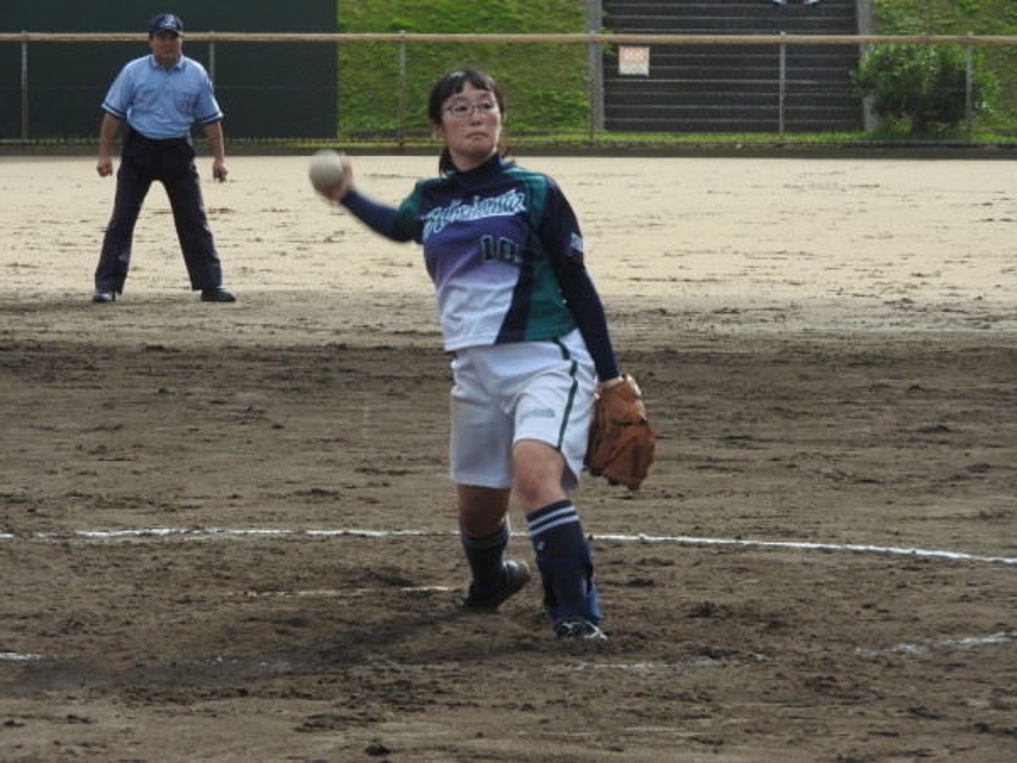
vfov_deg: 5.9
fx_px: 7345
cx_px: 508
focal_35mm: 250
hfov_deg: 7.9
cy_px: 382
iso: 100
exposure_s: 1/400
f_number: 5.5
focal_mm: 44.8
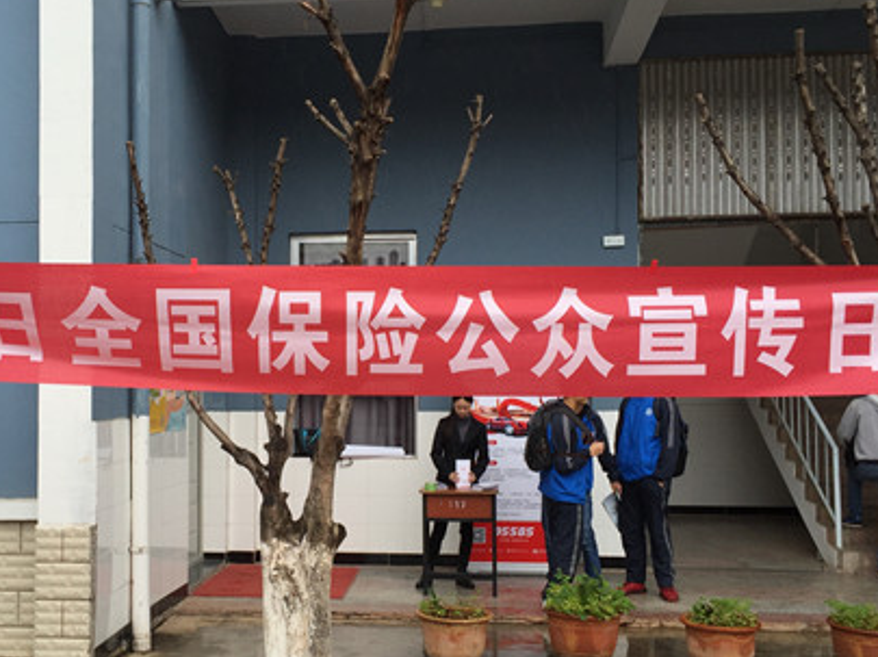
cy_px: 369
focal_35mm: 43
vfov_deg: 33.5
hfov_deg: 43.5
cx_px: 330
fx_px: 1090
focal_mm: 4.15
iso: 32
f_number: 2.2
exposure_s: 1/309
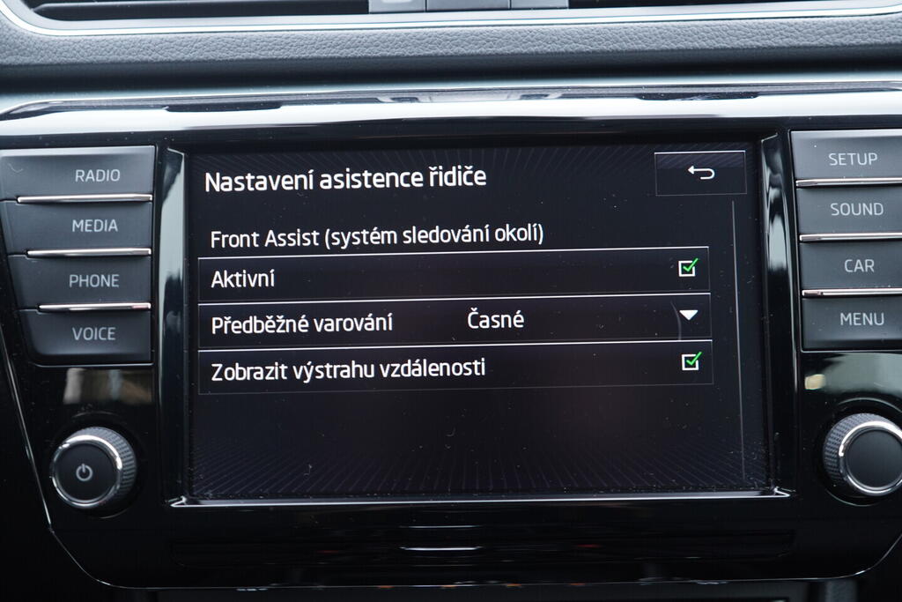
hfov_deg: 53.1
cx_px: 451
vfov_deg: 36.9
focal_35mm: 36
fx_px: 902
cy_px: 301
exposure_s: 1/40
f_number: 2.8
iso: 500
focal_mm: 24
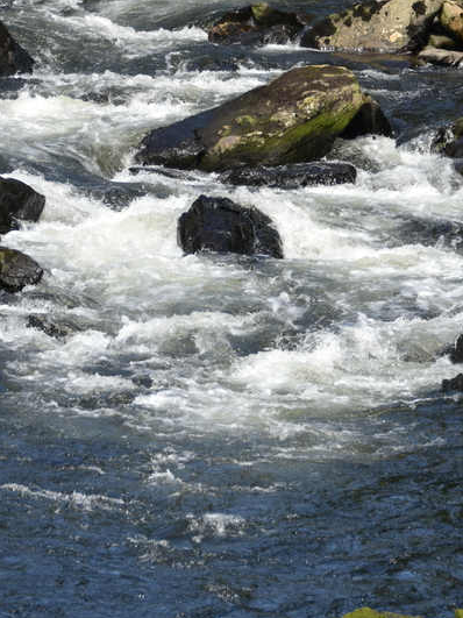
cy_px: 156
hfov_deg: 4.7
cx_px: 188
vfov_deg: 6.3
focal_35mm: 313
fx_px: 5584
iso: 160
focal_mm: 135
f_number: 5.6
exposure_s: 1/320
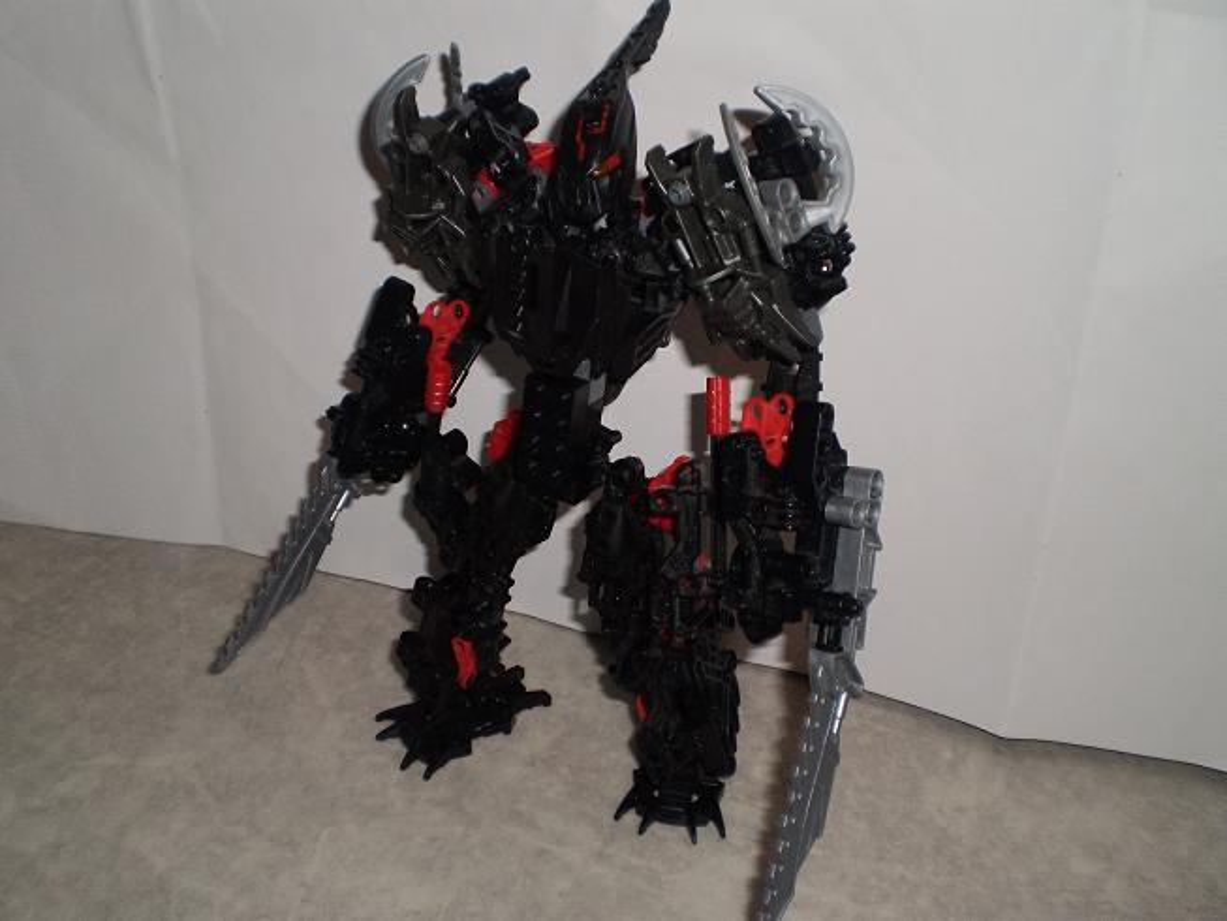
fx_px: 1276
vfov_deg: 39.7
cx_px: 614
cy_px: 460
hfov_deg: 51.3
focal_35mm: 36
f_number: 3.1
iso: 125
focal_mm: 6.3
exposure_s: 1/30
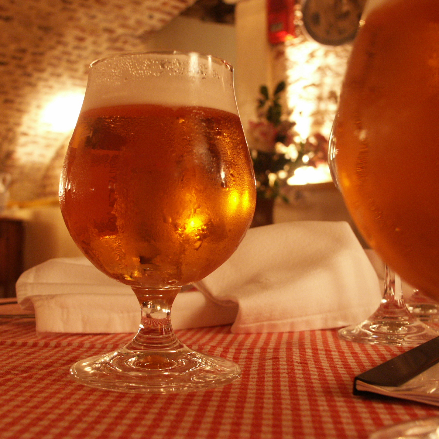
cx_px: 161
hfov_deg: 38.1
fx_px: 631
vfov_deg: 38.3
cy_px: 221
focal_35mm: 44
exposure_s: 1/3
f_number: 2.8
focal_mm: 9.7
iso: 200
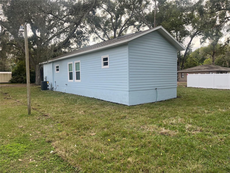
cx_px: 115
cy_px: 86
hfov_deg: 67.3
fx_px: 173
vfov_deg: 53.1
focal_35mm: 26
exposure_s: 1/349
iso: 50
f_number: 1.6
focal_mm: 5.1
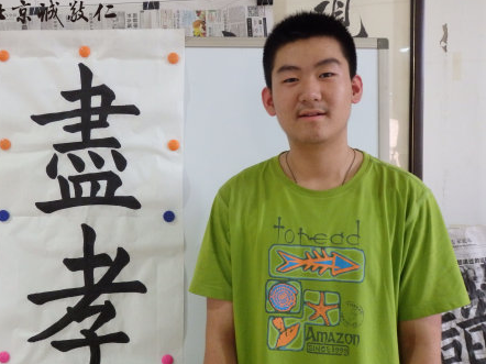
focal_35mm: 41
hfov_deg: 45.7
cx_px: 219
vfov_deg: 35.1
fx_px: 575
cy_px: 189
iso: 800
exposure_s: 1/40
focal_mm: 6.6
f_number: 3.6
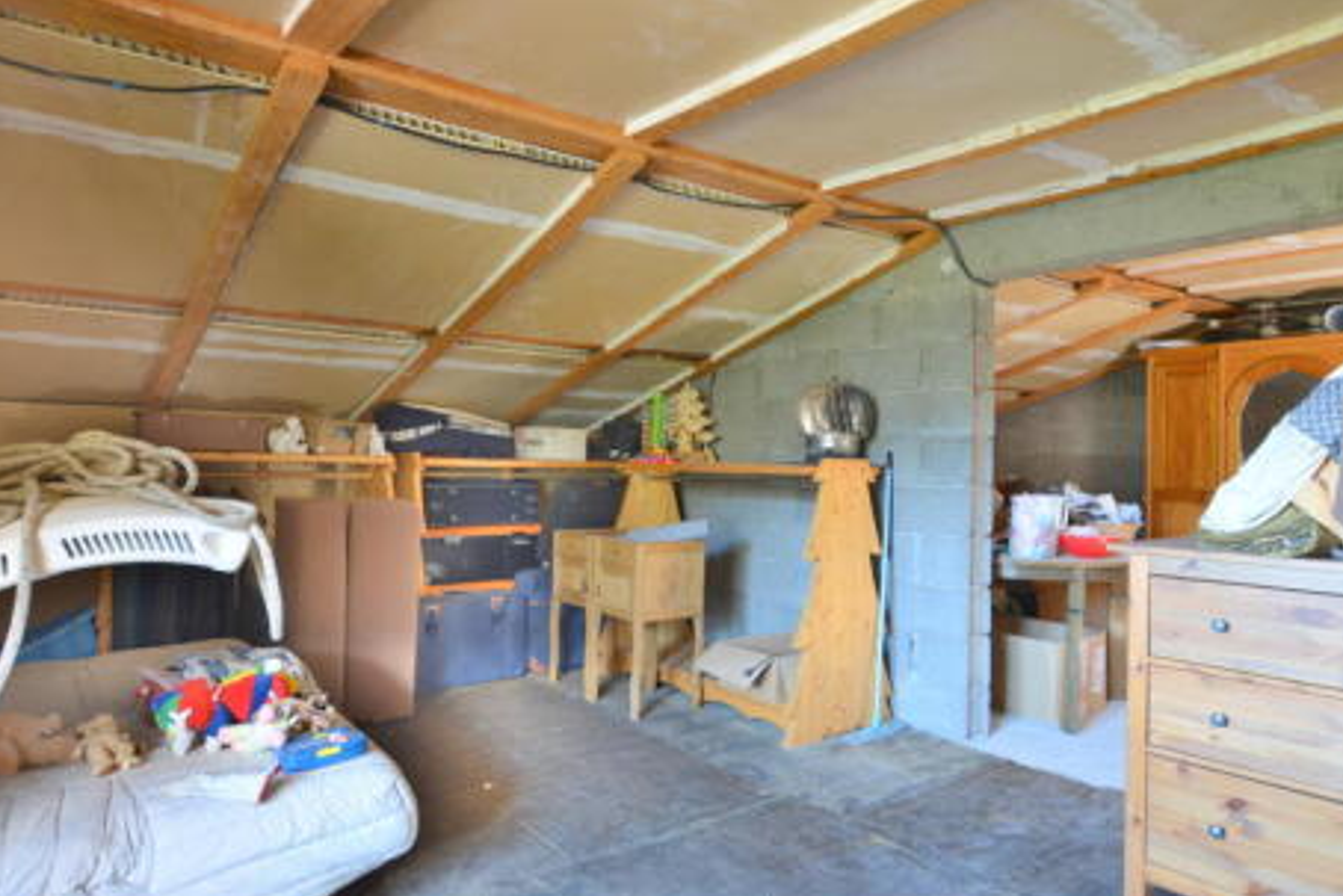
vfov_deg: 57.3
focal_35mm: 22
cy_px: 439
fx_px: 821
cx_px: 674
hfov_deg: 78.6
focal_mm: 14
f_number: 3.5
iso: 800
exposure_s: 1/25
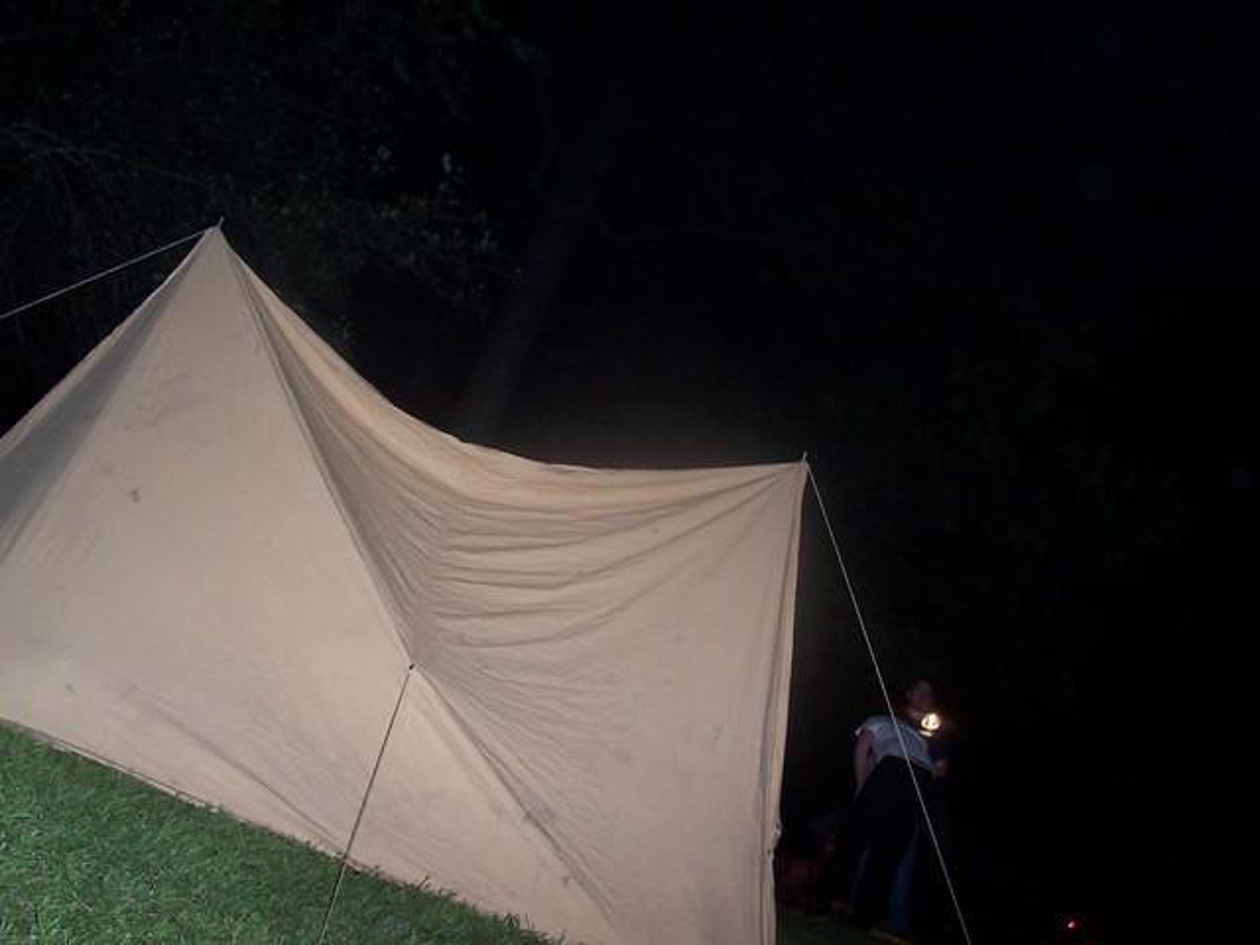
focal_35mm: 37
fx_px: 1347
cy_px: 472
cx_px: 630
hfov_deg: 50.1
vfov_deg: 38.7
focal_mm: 5.6
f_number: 2.8
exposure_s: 1/60
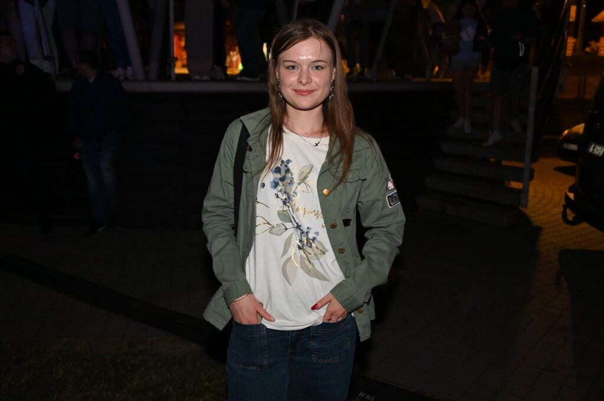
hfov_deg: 51.9
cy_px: 200
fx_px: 620
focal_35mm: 37
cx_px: 302
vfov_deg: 35.9
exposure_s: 1/60
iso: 6400
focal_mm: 37
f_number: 5
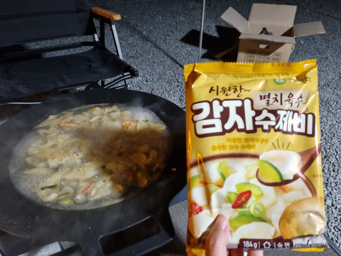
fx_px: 256
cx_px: 170
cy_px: 128
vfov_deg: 53.1
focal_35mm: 26
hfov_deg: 67.3
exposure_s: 1/24
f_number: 1.8
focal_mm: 5.4
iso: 500
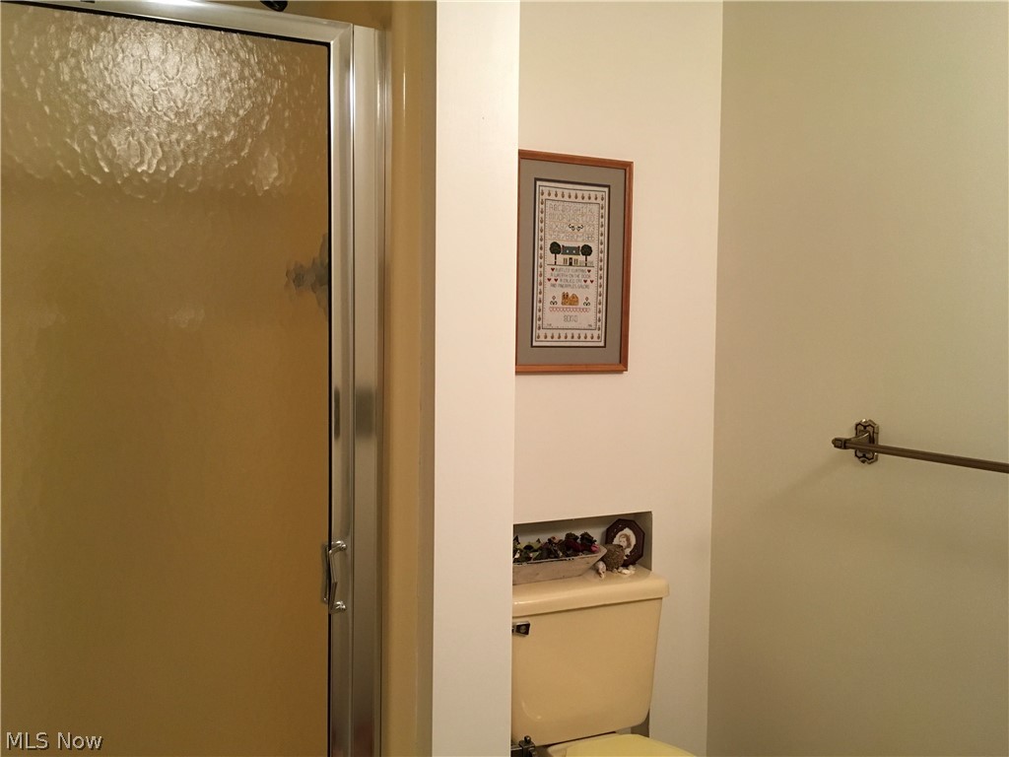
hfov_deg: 61.7
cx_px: 504
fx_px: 845
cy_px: 378
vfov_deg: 48.2
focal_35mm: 29
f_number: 2.2
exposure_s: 1/30
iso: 125
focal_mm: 4.15
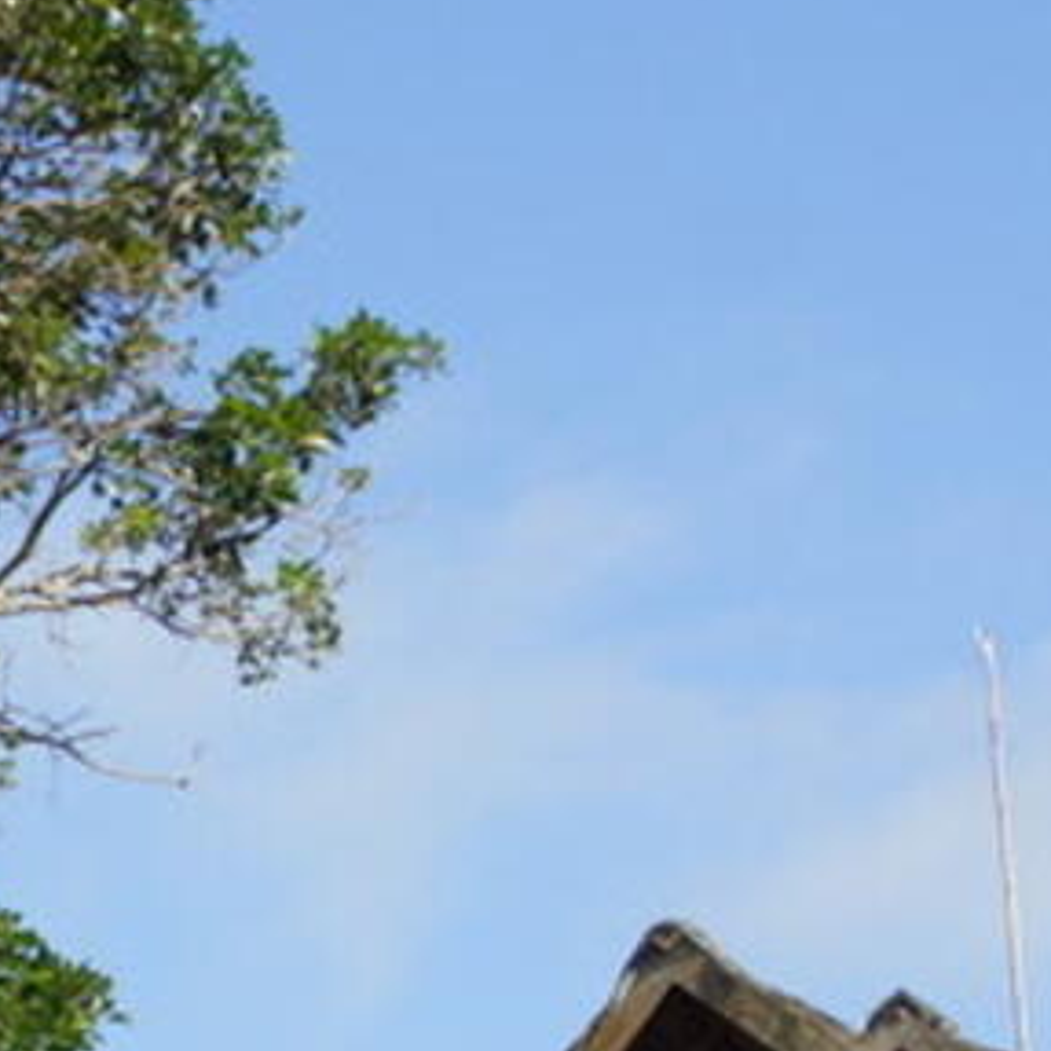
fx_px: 4397
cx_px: -798
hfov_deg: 12.5
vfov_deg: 12.8
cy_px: 1661
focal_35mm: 128
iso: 100
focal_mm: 18
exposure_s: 1/80
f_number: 8
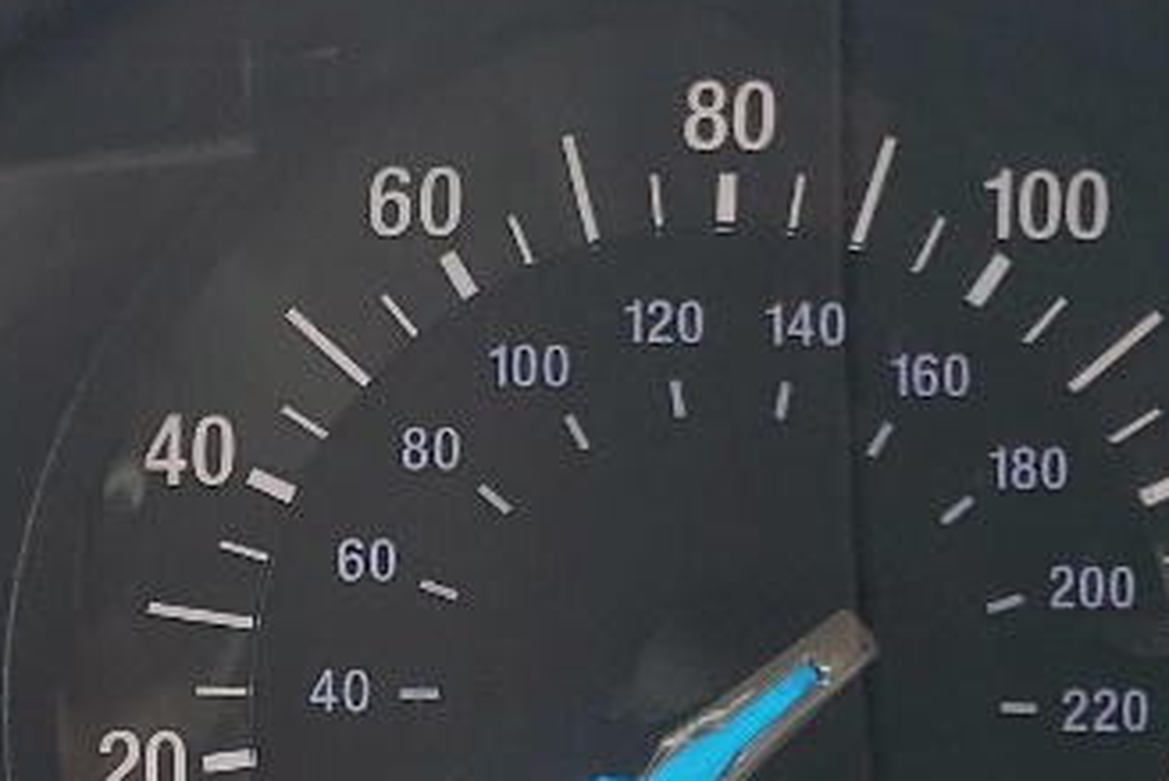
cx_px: -609
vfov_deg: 10.4
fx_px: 4288
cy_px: 553
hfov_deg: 14.4
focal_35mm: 132
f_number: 1.5
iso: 50
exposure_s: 1/156
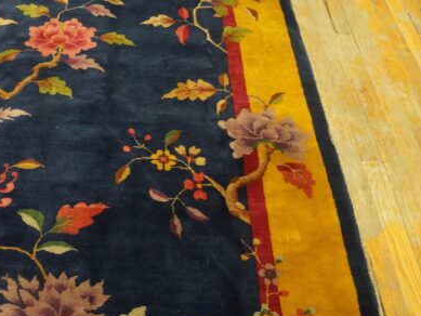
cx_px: 139
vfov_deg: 35.9
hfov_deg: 46.0
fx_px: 487
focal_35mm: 40
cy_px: 129
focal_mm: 18
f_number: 4
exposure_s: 1/60
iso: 1250
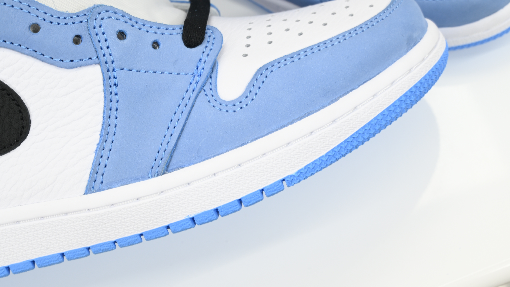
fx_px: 974
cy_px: 134
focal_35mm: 72
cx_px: 253
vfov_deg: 16.8
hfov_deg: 29.4
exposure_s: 1/5
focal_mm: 68
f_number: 13
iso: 100
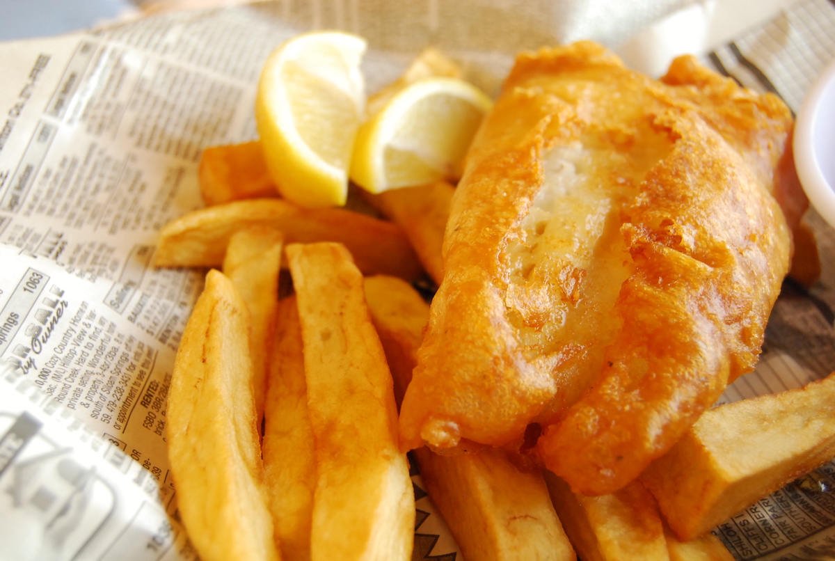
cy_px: 280
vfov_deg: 28.2
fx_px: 1116
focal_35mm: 48
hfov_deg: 41.0
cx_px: 418
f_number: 5.6
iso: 800
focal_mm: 32
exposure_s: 1/30
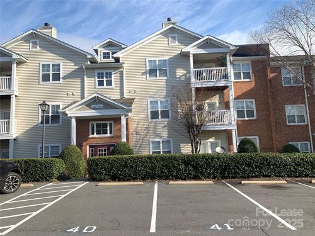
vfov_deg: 53.1
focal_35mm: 26
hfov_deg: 67.3
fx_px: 237
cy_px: 118
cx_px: 158
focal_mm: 4.25
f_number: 1.8
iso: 25
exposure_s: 1/1812
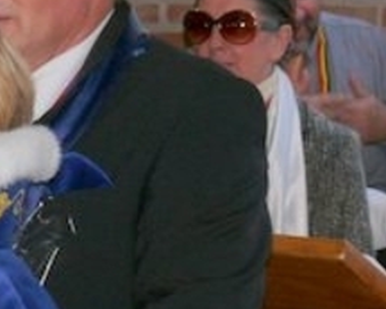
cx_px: -148
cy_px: 161
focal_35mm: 279
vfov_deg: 5.6
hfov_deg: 6.8
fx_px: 3189
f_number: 4
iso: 100
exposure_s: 1/60
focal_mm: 21.7
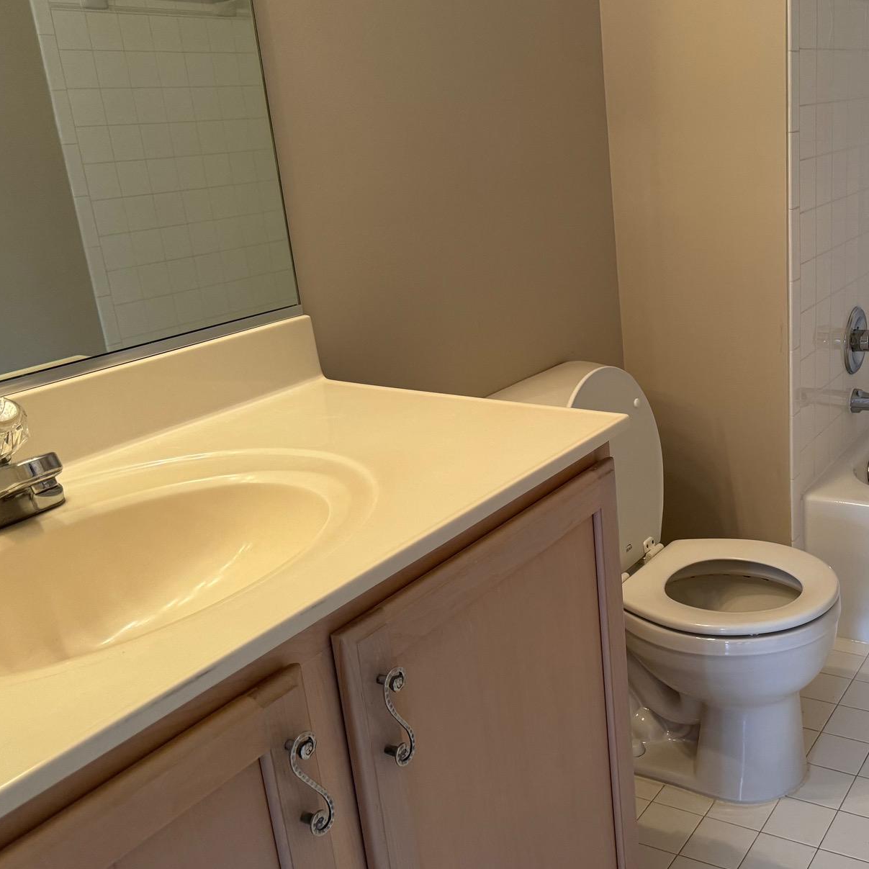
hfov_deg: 44.0
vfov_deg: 46.0
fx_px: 1022
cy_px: 426
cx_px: 685
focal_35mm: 36
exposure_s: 1/60
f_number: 1.78
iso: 250
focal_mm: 6.86
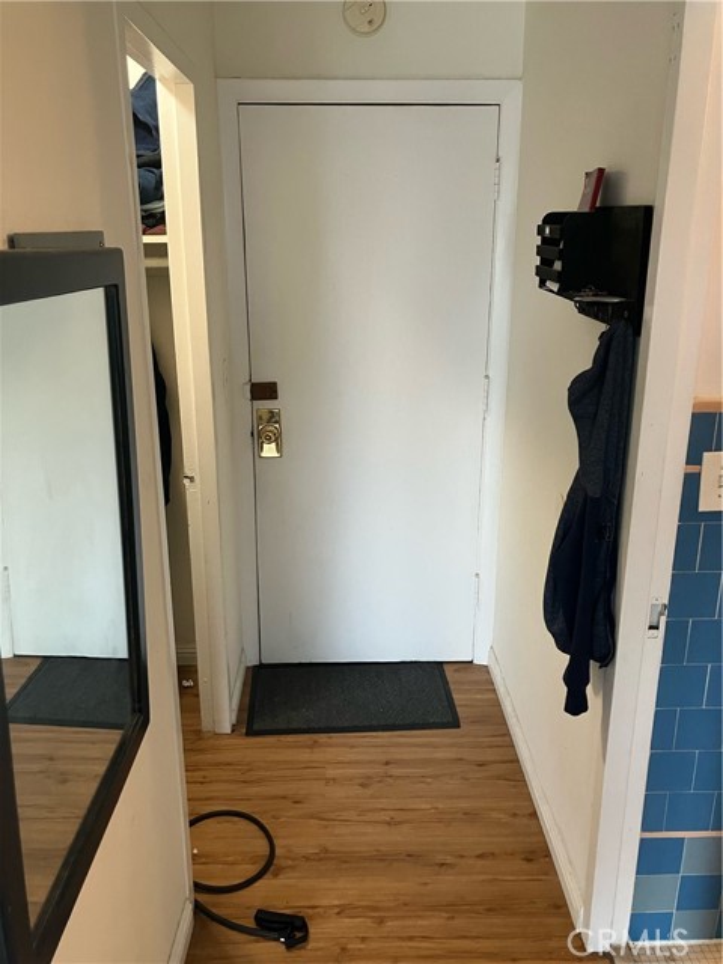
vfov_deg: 63.4
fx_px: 780
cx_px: 362
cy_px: 482
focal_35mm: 28
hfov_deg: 49.7
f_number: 1.8
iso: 250
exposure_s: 1/60
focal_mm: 3.99
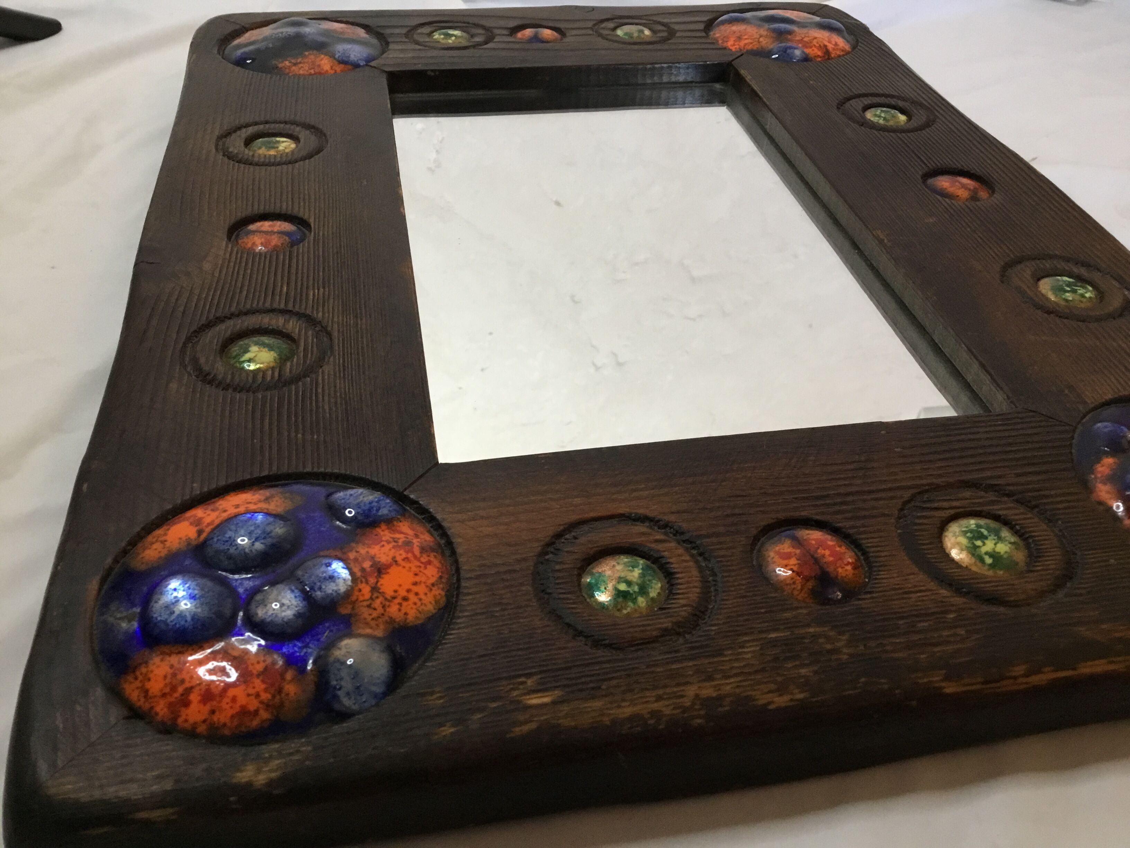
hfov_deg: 58.4
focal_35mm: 31
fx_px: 1012
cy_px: 424
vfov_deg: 45.4
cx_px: 565
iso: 160
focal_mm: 3.3
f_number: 2.4
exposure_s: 1/33
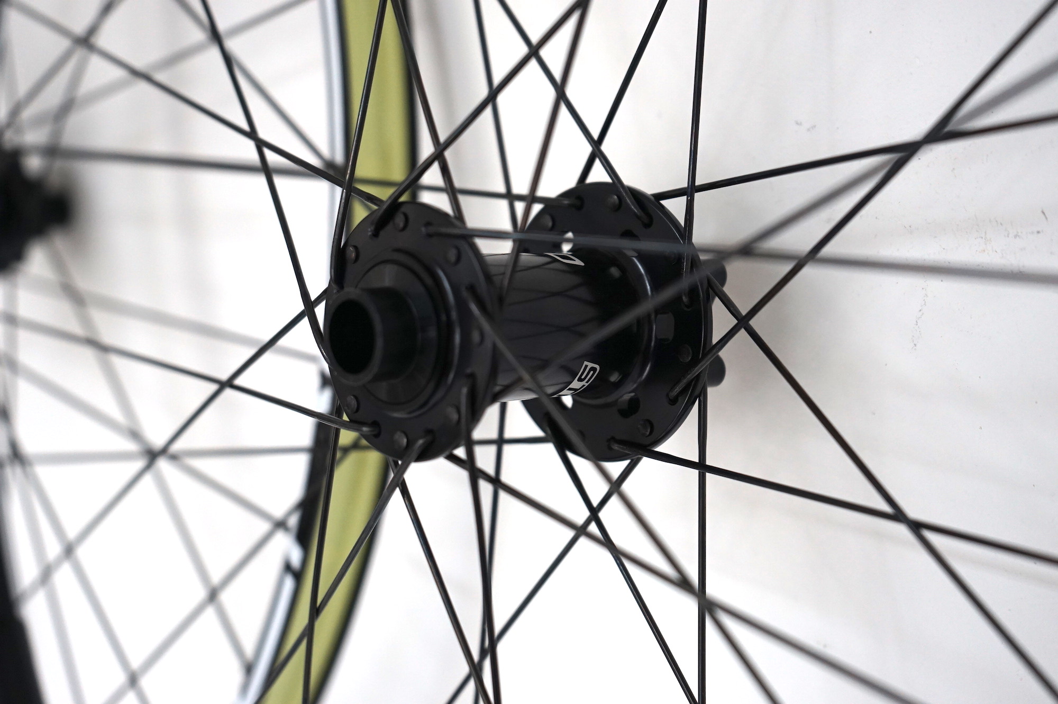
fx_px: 1439
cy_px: 352
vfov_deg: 27.5
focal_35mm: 49
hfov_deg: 40.4
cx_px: 529
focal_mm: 49
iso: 1000
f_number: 4.5
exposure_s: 1/60
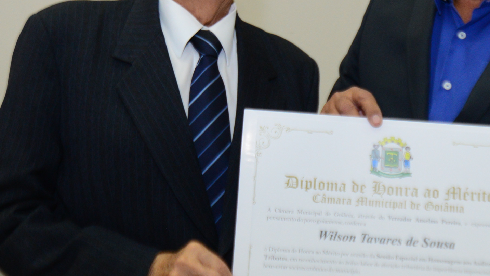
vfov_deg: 15.6
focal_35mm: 77
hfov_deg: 27.3
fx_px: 1000
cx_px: 345
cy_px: 63
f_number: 5
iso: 1600
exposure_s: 1/125
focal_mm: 35
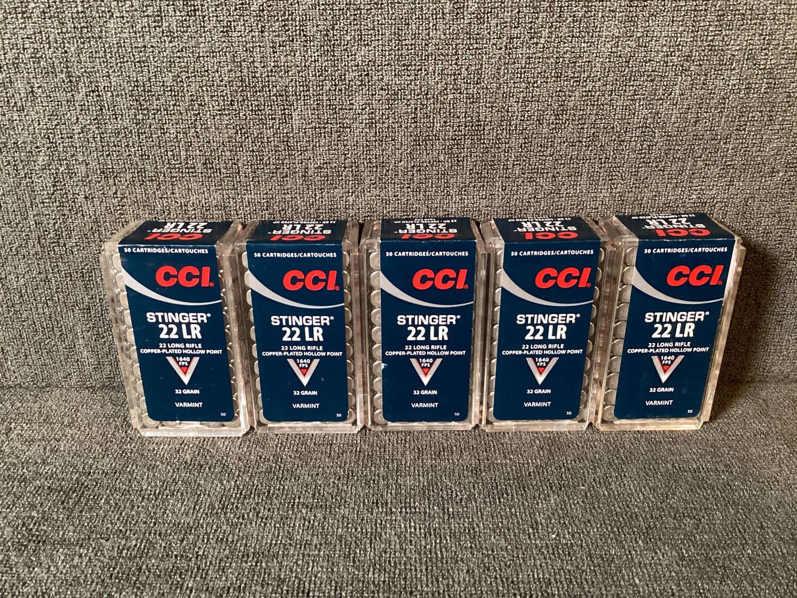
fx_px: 714
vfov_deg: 45.4
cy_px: 299
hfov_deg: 58.3
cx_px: 398
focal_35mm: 31
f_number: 2.4
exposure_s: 1/50
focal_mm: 3.3
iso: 320
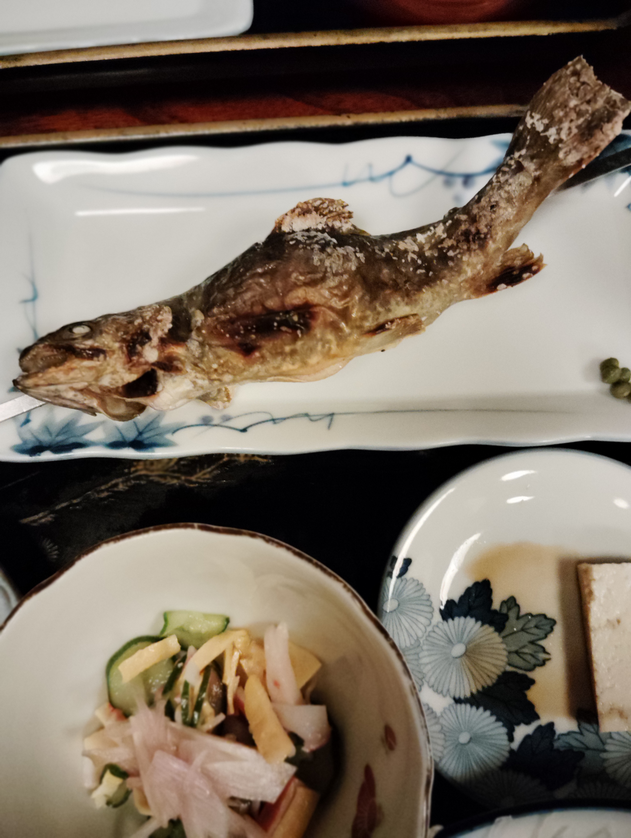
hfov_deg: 49.9
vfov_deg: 63.4
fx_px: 679
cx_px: 316
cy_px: 419
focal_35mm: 28
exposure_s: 1/20
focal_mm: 4.22
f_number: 1.8
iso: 2119
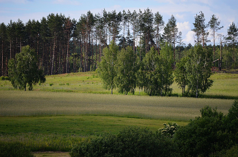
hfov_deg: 6.9
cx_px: 119
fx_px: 1979
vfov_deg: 4.6
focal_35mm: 300
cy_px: 78
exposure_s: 1/1250
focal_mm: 200
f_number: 5.6
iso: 400
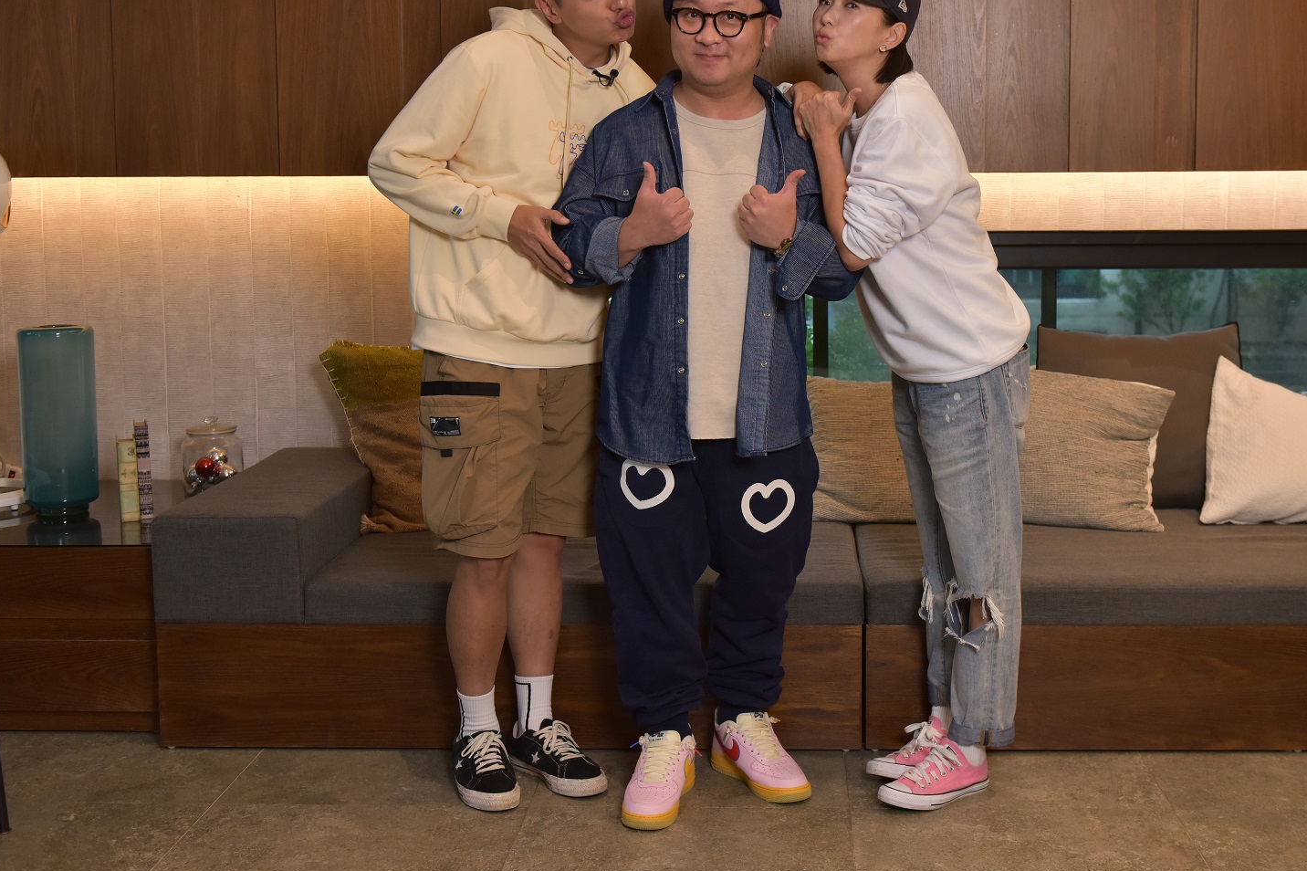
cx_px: 731
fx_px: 1633
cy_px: 341
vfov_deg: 29.8
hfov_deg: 43.5
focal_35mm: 45
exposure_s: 1/100
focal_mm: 35
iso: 1000
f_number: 4
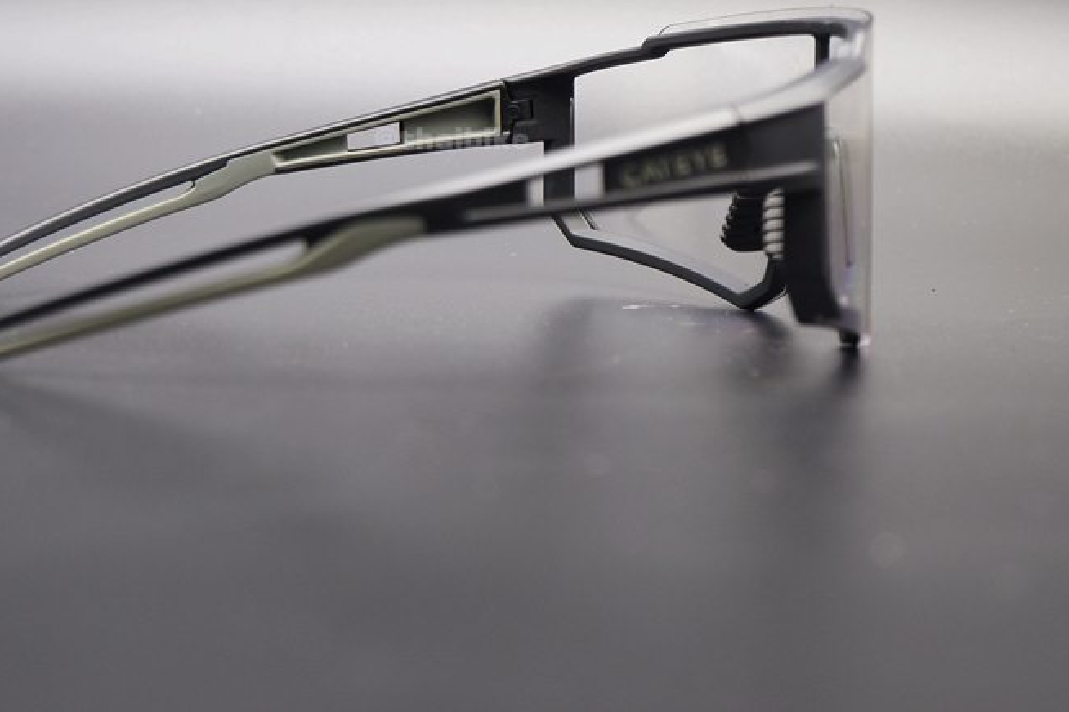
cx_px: 472
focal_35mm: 78
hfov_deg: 26.0
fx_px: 2316
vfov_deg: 17.4
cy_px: 176
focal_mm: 34.3
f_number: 5
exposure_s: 1/50
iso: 800
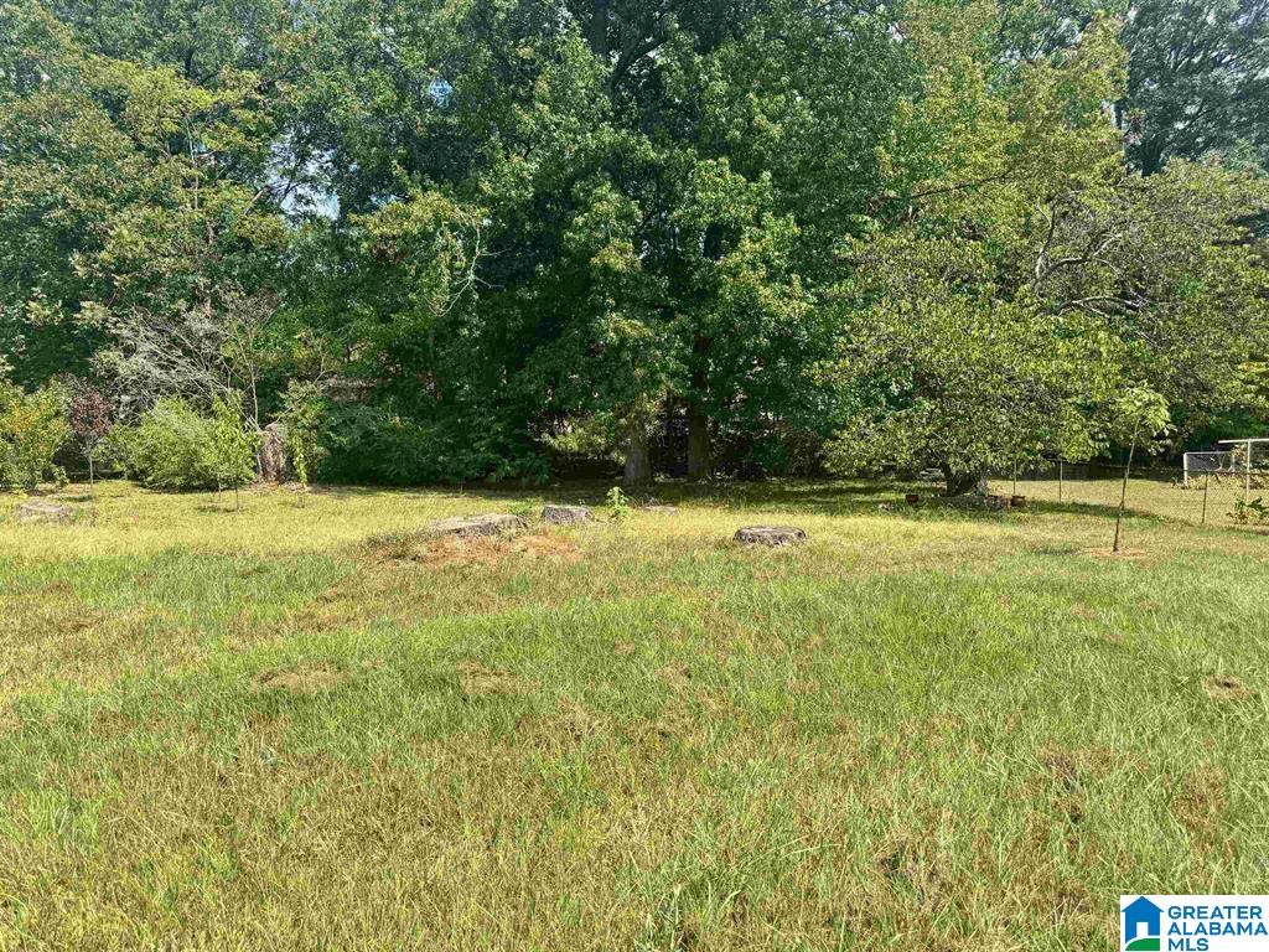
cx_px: 634
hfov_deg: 71.6
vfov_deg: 56.8
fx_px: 880
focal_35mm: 24
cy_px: 476
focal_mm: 6.76
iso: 80
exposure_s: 1/1980
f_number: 1.78
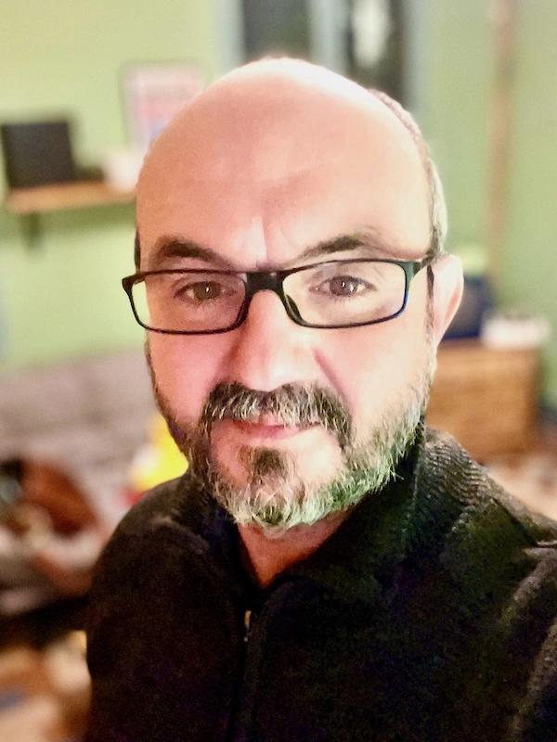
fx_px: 644
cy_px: 371
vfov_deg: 60.0
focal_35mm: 30
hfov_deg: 46.8
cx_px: 278
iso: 1250
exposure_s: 1/18
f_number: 2.2
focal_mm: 2.71
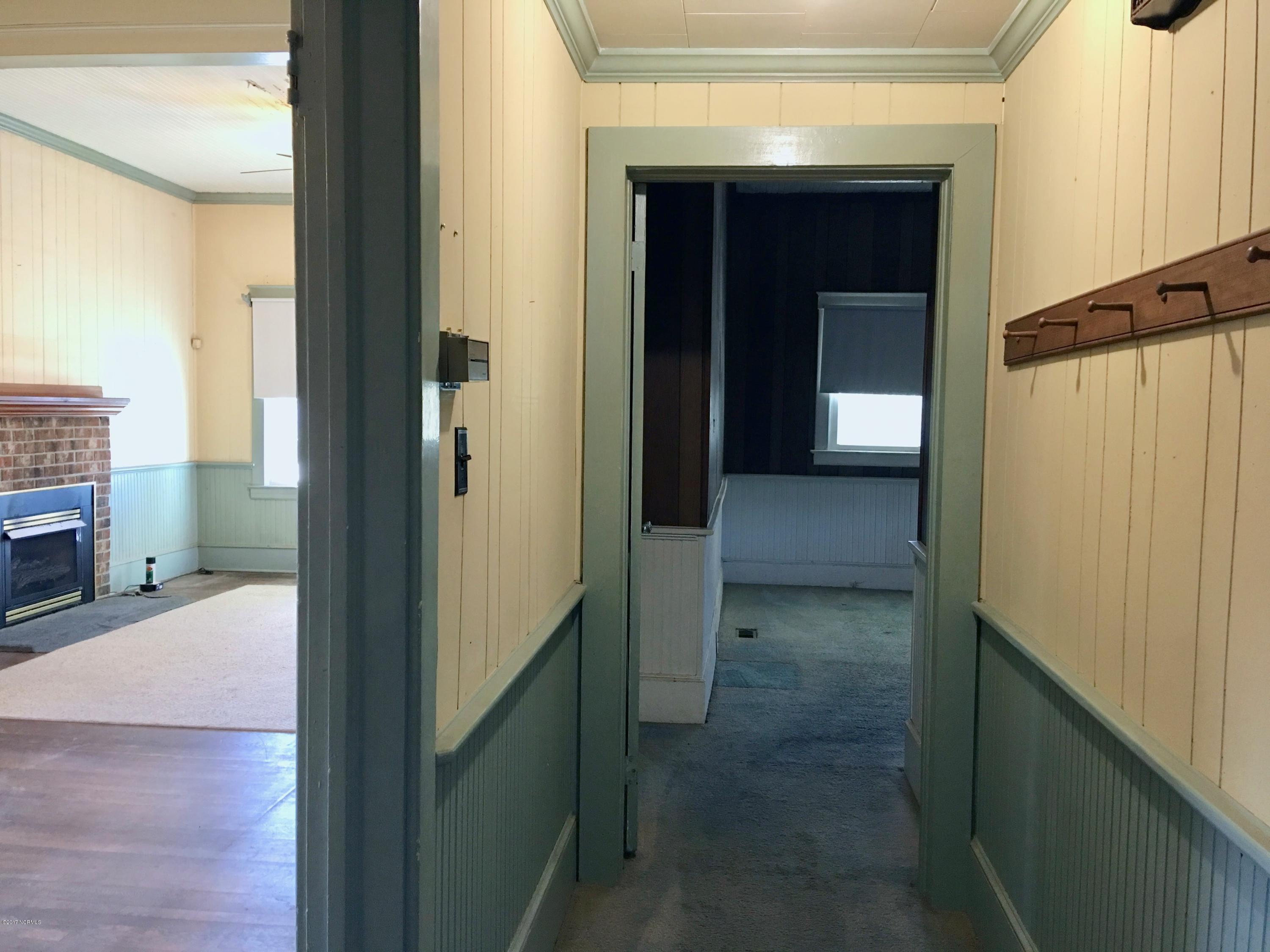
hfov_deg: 61.7
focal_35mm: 29
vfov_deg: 48.2
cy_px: 476
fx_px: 1064
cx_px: 635
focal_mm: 4.15
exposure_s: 1/15
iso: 64
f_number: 2.2
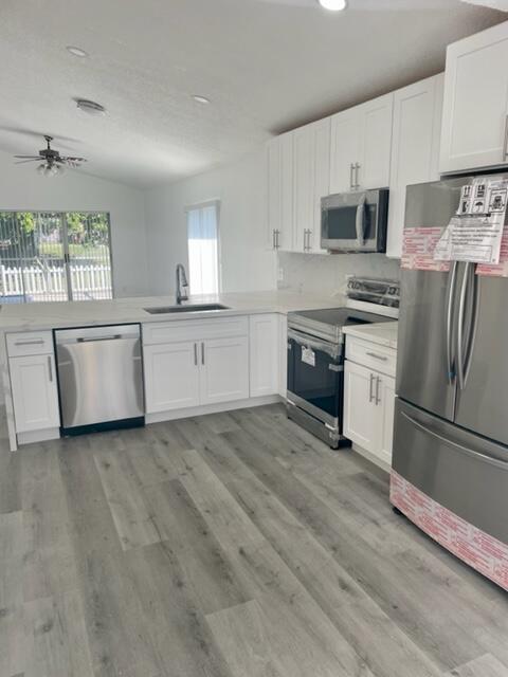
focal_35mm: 26
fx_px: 509
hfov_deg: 53.1
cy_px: 338
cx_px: 254
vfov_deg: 67.3
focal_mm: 4.2
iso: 32
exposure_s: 1/211
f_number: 1.6
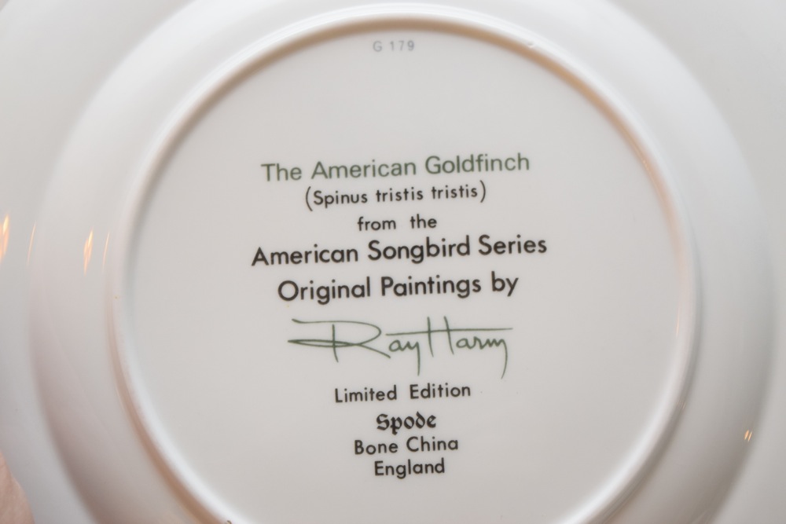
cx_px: 393
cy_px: 262
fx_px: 1638
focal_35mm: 75
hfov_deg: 27.0
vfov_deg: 18.2
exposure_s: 1/60
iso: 1000
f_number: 5.6
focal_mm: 50
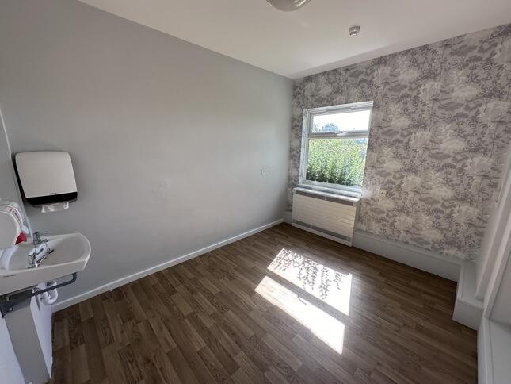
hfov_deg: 102.1
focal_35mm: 14
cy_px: 192
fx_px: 207
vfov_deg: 85.7
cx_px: 256
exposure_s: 1/141
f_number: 2.2
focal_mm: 2.22
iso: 40
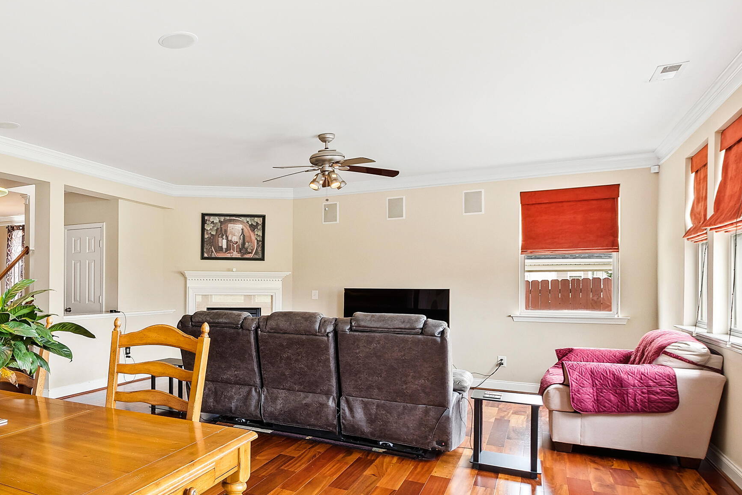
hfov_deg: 61.2
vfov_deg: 49.2
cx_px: 108
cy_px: 304
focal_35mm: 26
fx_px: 536
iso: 100
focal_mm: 10
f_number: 8
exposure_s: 1/3
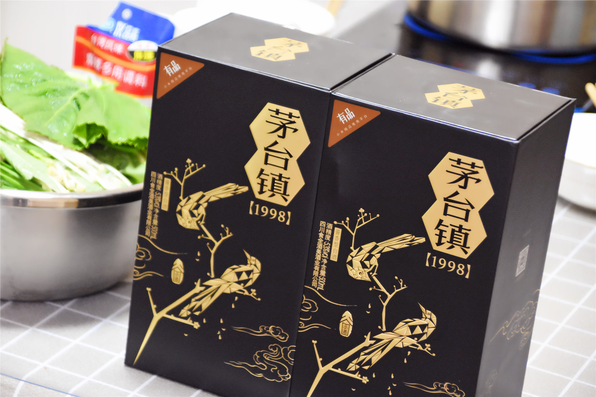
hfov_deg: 16.1
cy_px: 198
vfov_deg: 10.8
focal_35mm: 128
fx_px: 2111
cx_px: 298
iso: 4000
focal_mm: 85
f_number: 5.3
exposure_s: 1/50
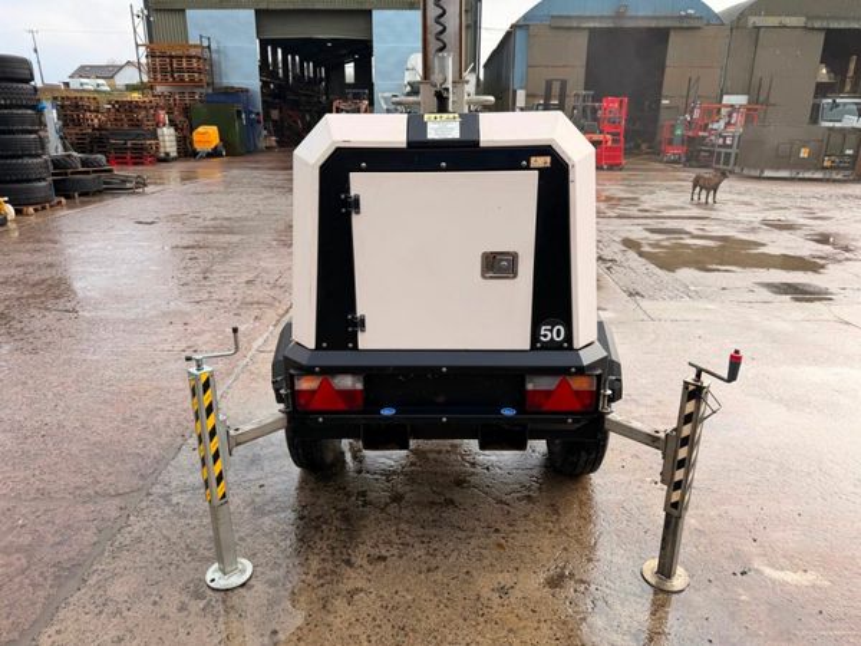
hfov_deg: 71.6
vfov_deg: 56.8
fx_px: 597
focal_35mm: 24
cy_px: 323
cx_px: 430
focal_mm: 6.76
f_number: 1.78
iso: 80
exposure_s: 1/1075
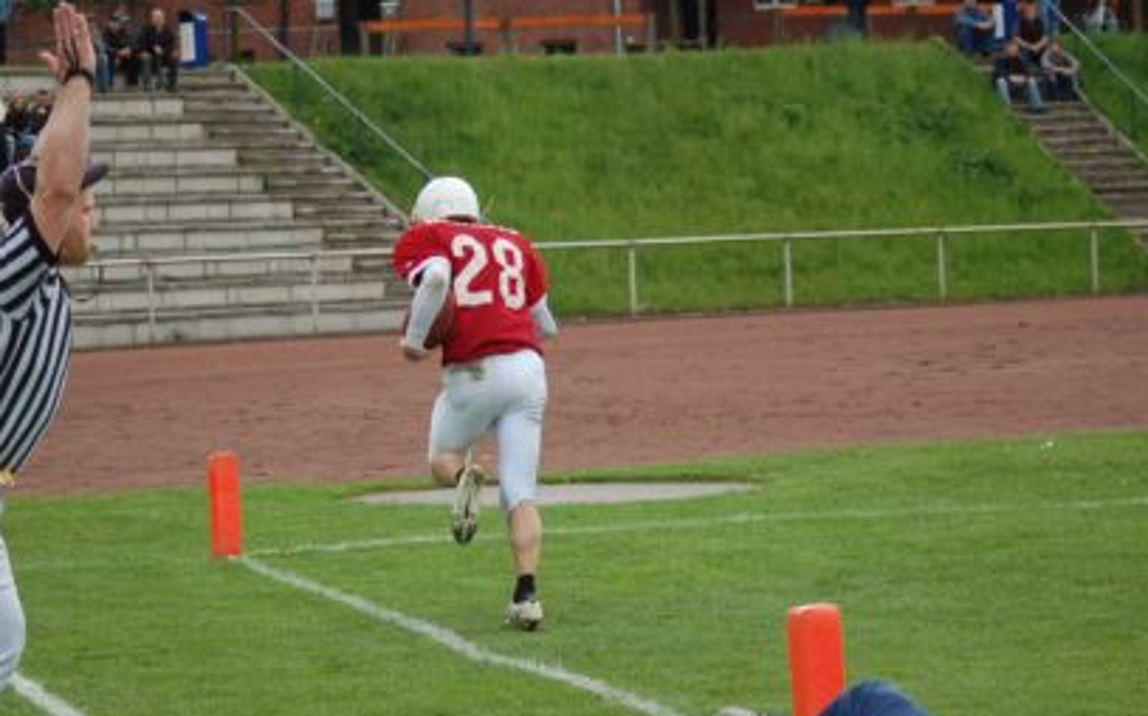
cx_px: 574
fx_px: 3722
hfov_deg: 17.5
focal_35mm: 119
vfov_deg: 11.0
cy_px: 392
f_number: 4
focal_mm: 70
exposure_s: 1/1000
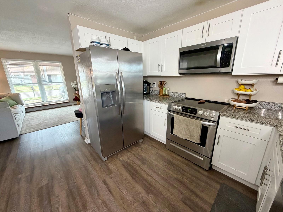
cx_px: 142
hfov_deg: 102.1
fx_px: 114
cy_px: 106
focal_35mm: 14
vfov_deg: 85.7
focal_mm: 2.22
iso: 200
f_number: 2.2
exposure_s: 1/60
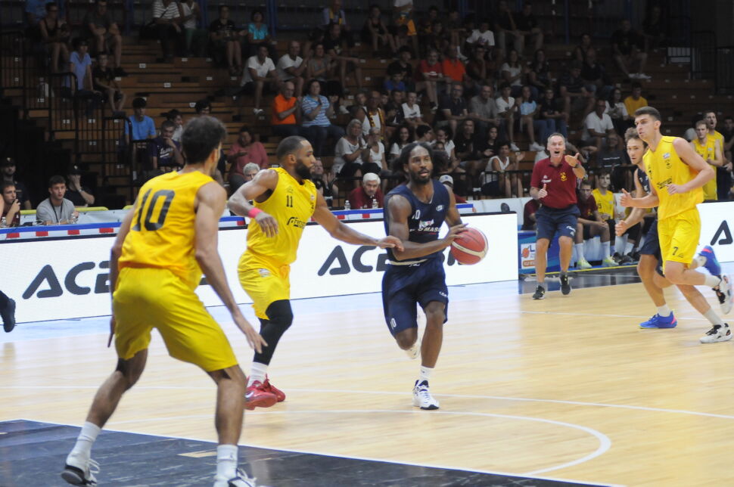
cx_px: 367
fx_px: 2138
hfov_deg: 19.5
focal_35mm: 105
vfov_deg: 13.0
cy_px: 244
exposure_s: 1/500
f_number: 2.8
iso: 2000
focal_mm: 70
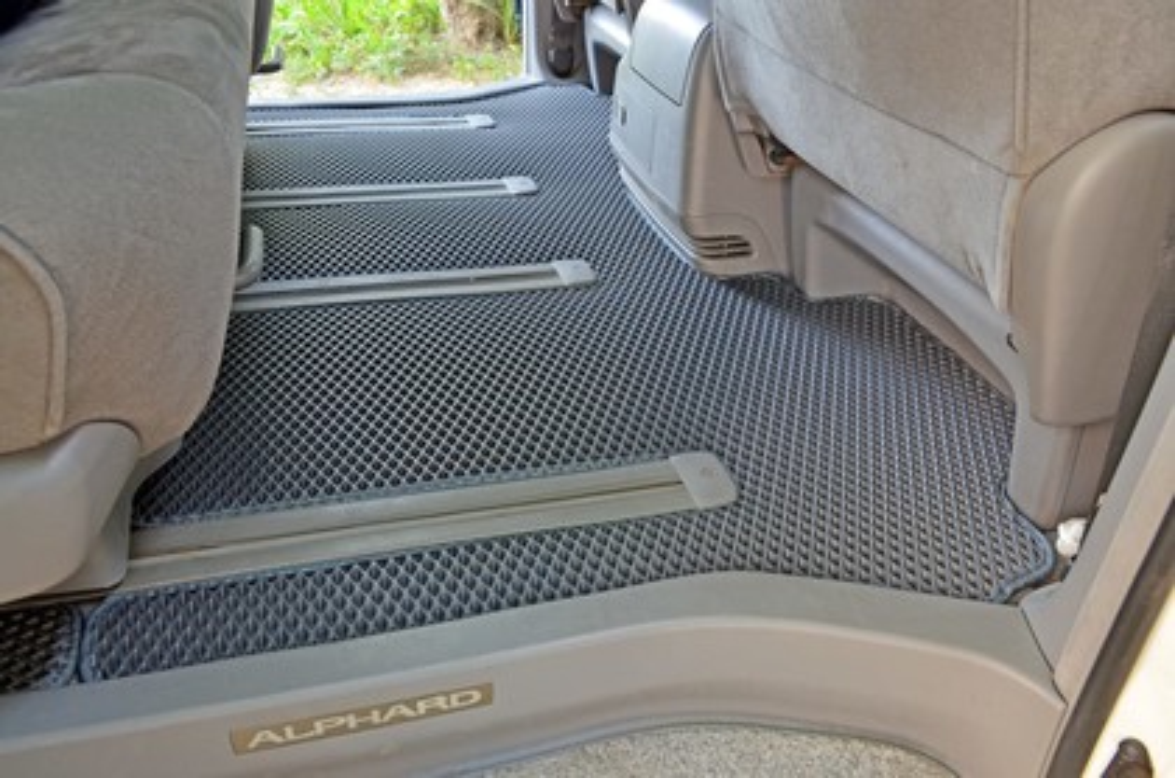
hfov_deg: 67.5
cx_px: 588
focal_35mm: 27
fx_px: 879
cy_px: 389
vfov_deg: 47.7
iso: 800
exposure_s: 1/15
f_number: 8
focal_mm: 18
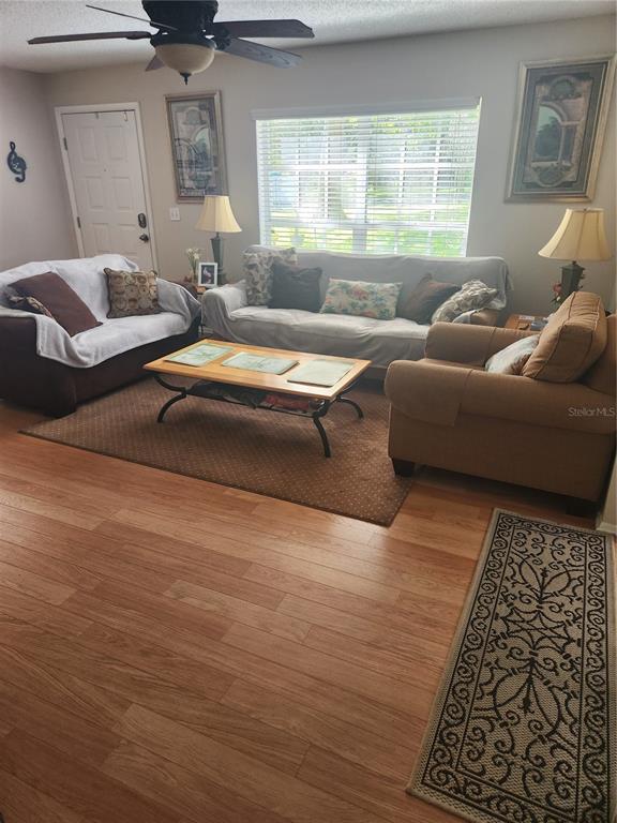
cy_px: 412
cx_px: 308
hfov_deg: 58.9
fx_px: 547
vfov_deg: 73.9
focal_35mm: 23
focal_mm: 5.4
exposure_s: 1/120
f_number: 1.8
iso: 200
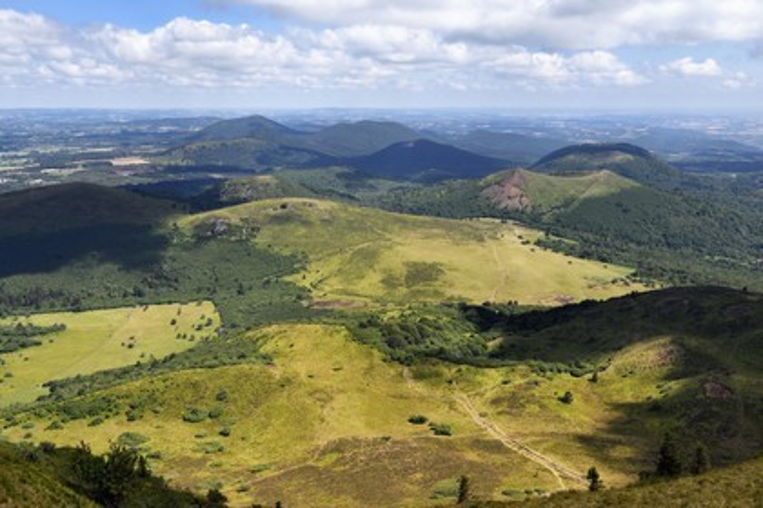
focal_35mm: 40
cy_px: 254
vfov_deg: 33.4
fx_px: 848
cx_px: 382
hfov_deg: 48.5
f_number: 9
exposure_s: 1/400
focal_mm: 40
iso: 200
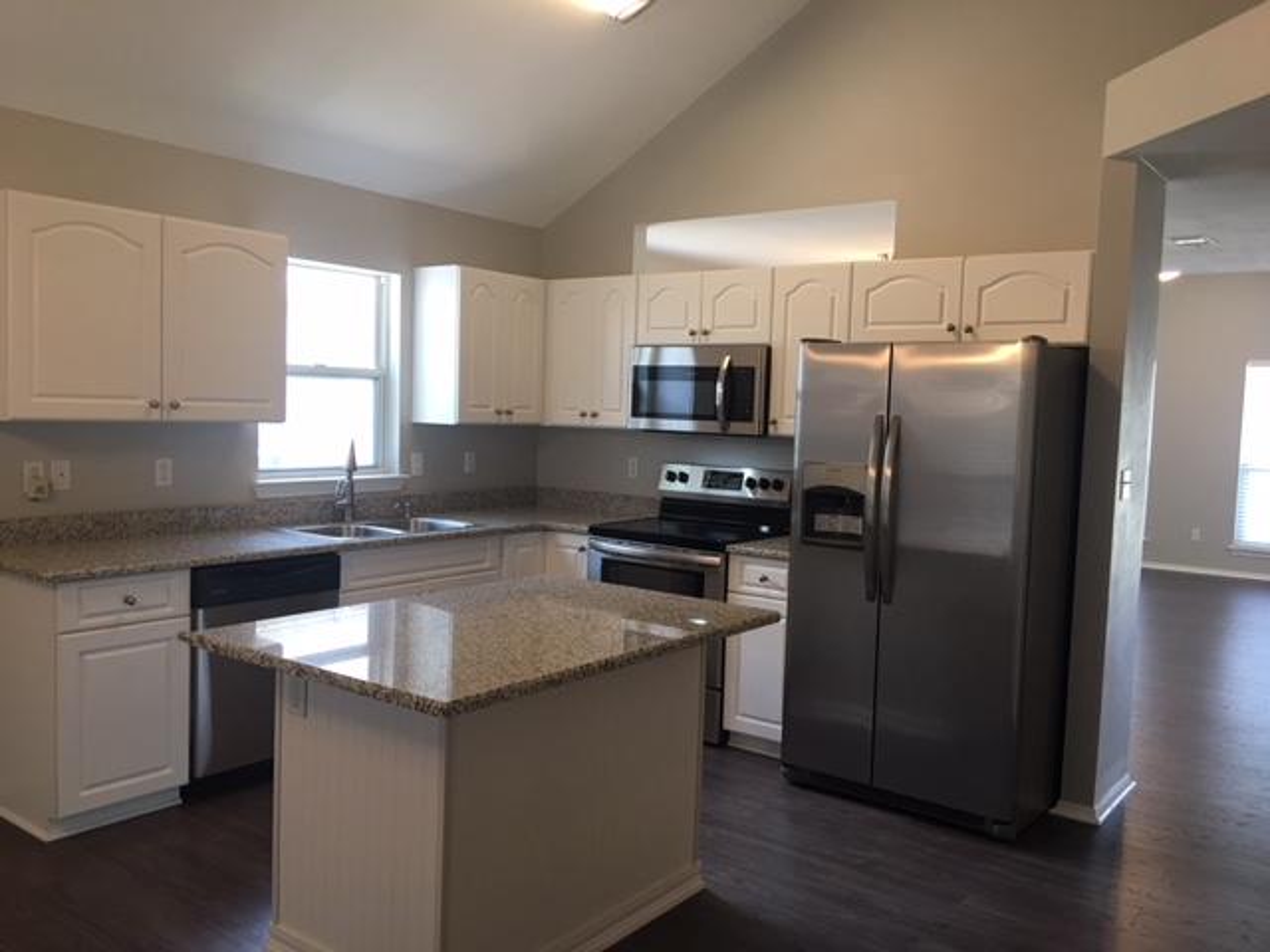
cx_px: 635
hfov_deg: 61.7
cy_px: 476
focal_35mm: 29
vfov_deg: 48.2
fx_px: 1064
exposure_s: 1/30
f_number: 2.2
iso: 40
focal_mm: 4.15
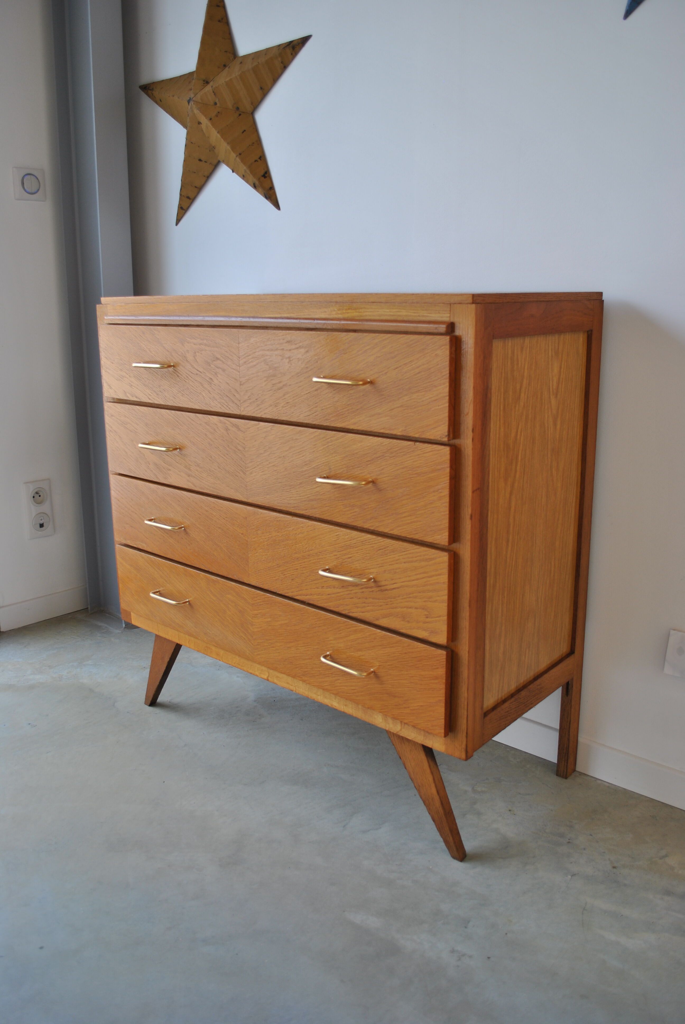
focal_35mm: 30
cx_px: 342
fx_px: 854
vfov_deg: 61.9
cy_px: 512
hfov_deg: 43.7
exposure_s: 1/50
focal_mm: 20
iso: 100
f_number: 4
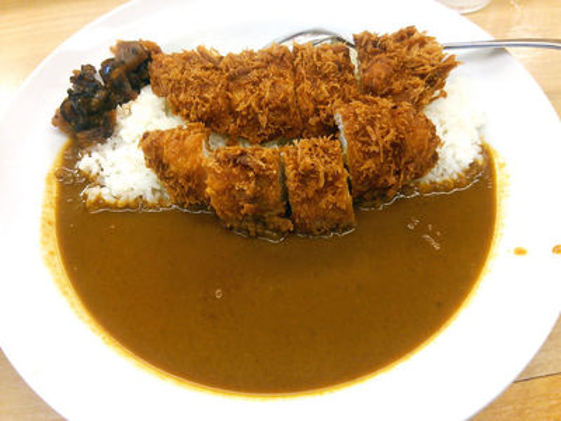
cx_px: 280
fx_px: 486
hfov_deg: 60.0
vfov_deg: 46.8
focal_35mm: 30
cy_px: 210
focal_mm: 4.06
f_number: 1.94
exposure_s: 1/46
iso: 80
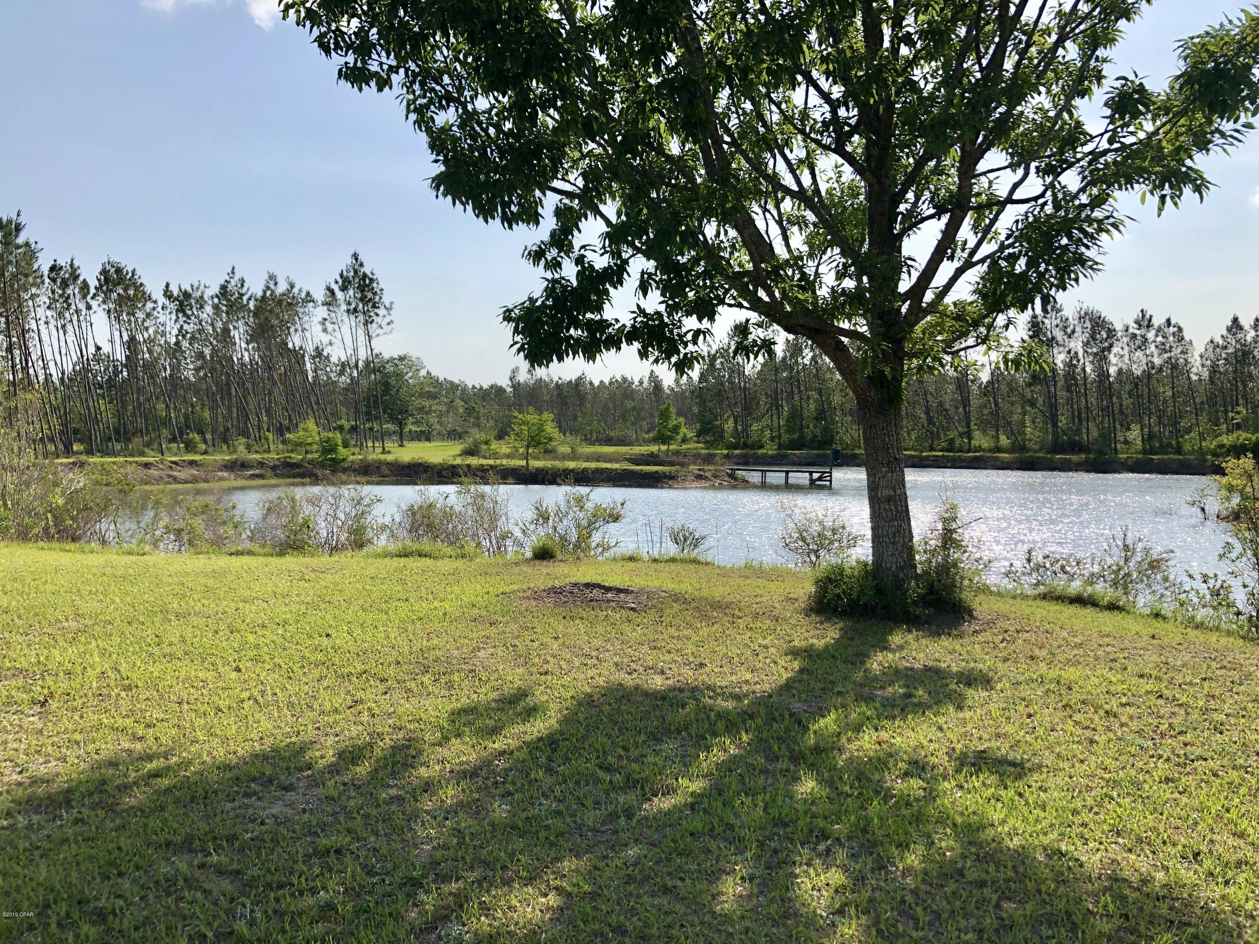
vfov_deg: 49.7
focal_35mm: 28
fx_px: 1018
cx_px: 630
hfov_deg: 63.4
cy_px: 472
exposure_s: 1/2825
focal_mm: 3.99
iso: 25
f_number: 1.8
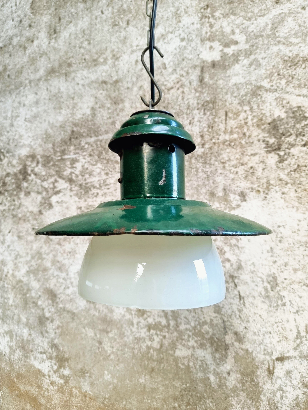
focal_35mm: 24
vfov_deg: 71.6
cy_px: 205
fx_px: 285
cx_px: 154
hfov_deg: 56.8
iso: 160
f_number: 1.8
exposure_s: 1/100
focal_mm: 6.7
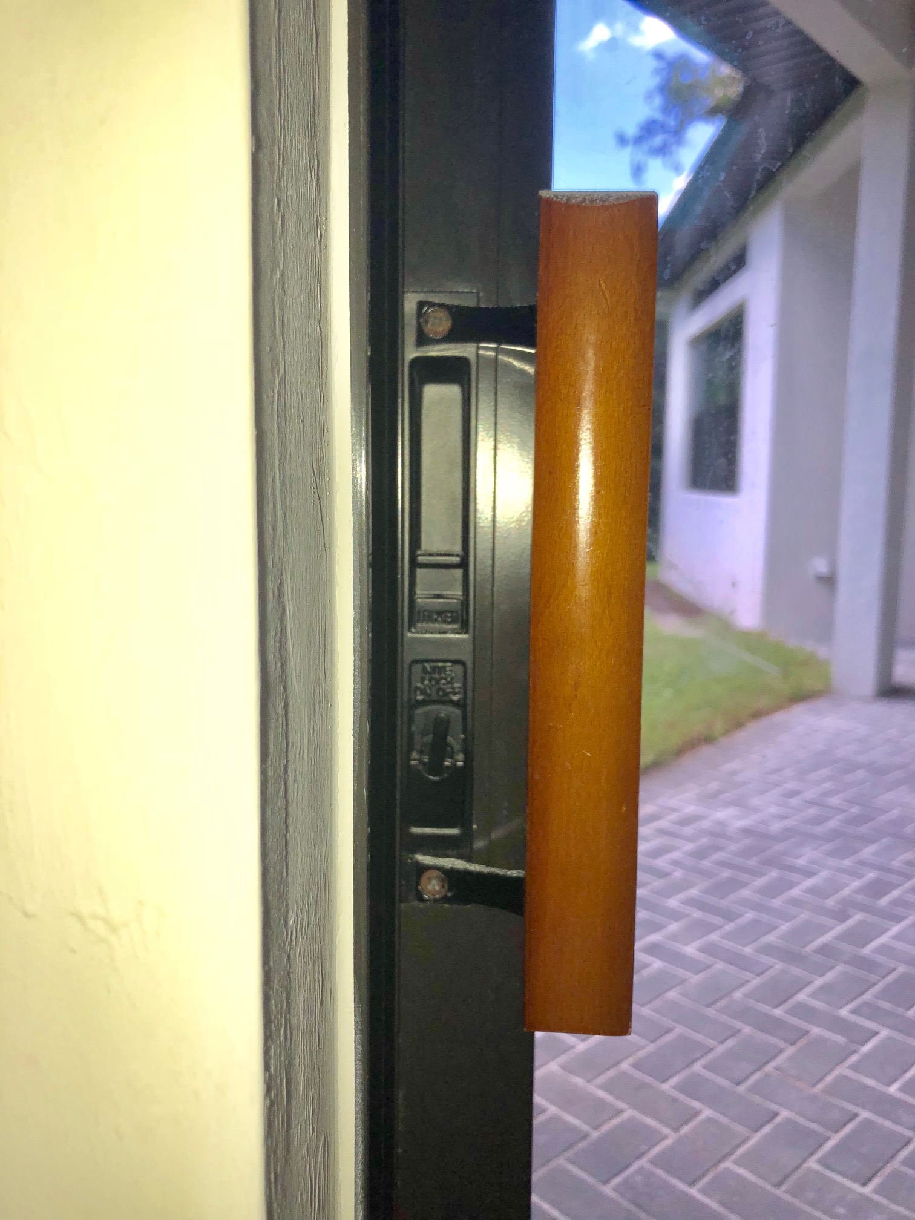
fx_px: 987
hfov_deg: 49.7
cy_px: 610
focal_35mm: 28
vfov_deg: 63.4
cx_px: 458
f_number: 1.8
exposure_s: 1/545
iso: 20
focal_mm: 3.99
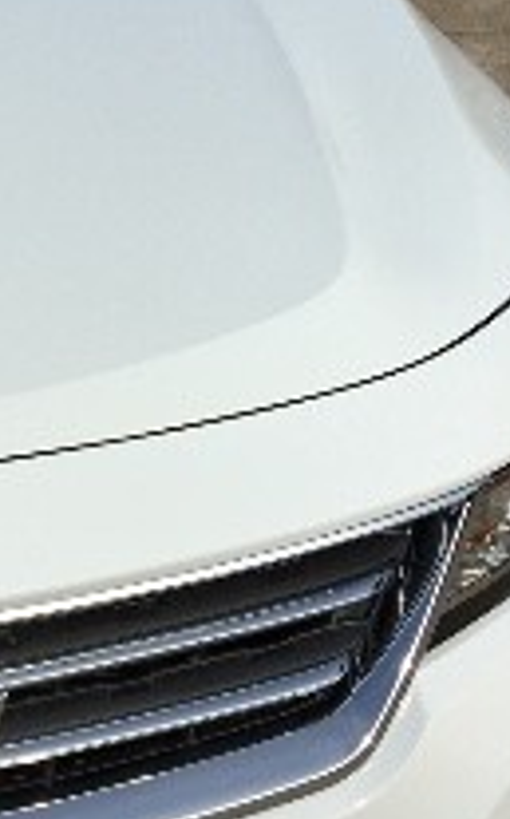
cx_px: -328
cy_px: 297
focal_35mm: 95
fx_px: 2117
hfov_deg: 12.8
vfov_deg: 21.8
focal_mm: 4.15
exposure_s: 1/2331
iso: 25
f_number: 2.2
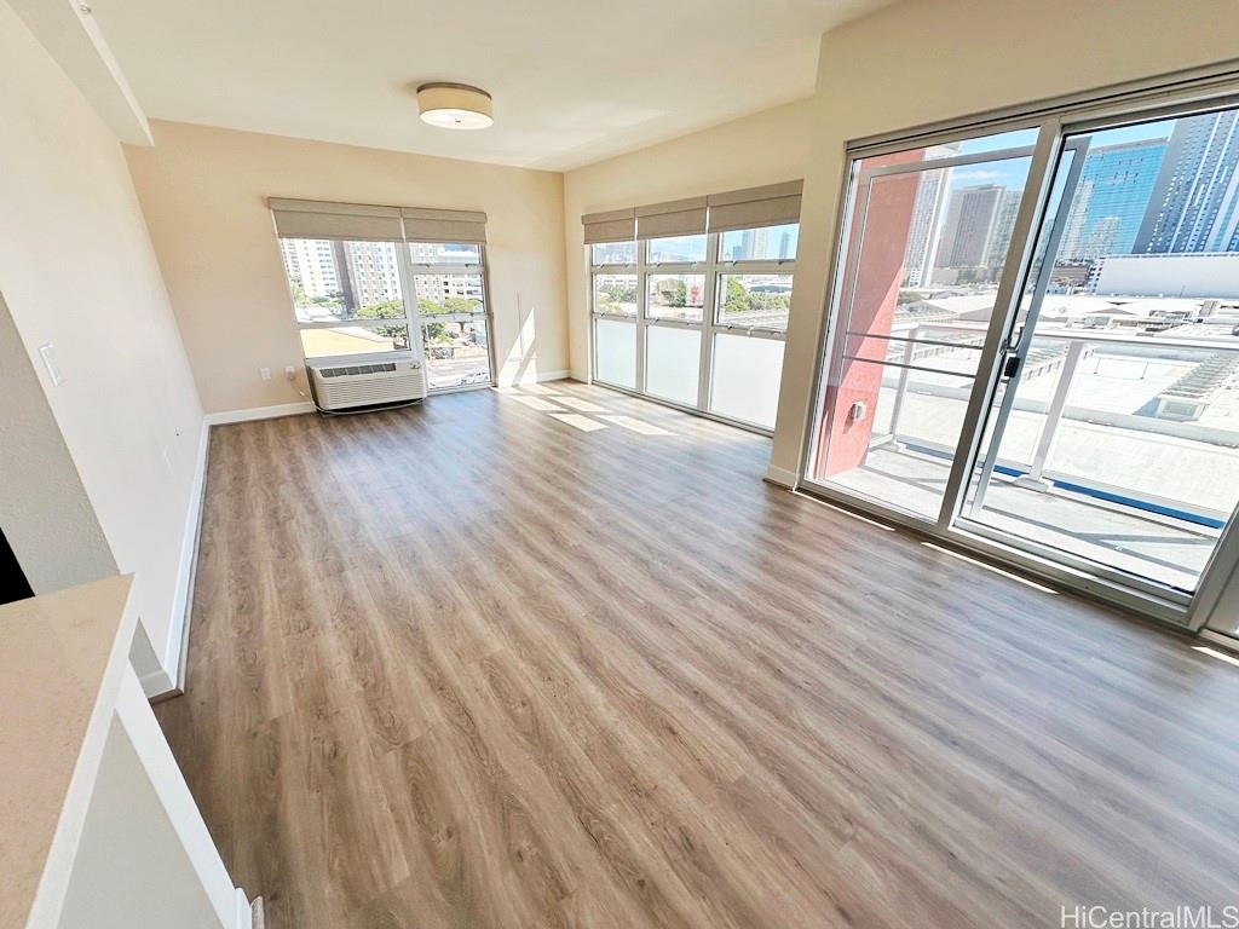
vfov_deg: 85.7
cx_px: 620
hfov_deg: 102.1
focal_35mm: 14
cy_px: 464
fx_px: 501
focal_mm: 2.22
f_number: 2.2
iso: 40
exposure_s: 1/290
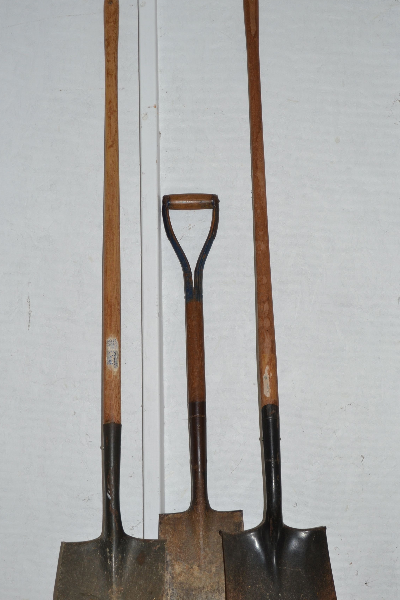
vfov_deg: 25.1
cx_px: 192
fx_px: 1350
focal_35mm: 81
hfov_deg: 16.9
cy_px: 322
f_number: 5.3
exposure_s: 1/60
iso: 200
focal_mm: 40
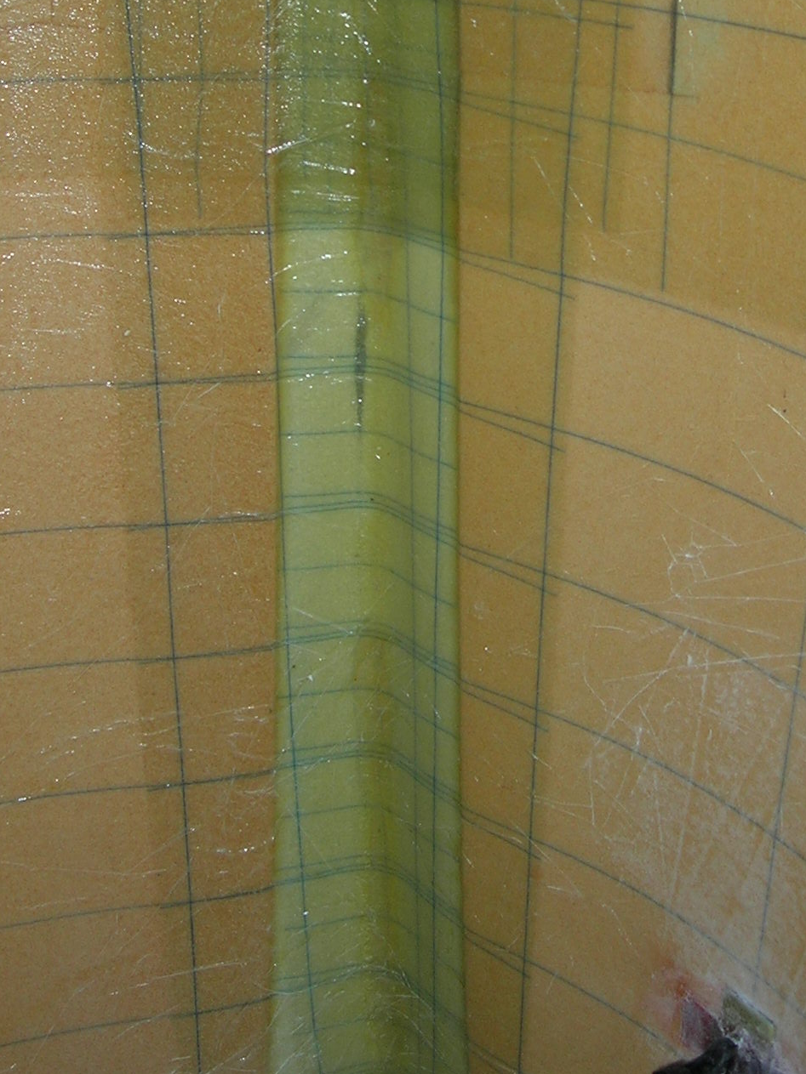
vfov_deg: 24.4
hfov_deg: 18.9
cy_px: 118
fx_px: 2422
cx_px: 513
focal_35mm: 78
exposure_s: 1/60.1
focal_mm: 7.8
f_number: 2.8
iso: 64
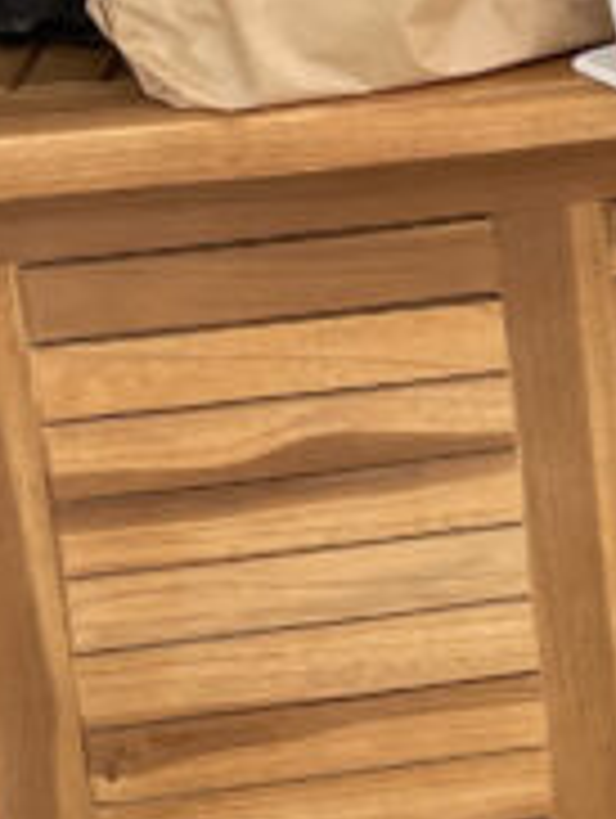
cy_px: -256
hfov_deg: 9.3
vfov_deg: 13.0
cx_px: 1385
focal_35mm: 146
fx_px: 3456
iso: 32
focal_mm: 4.2
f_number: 1.6
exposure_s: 1/593
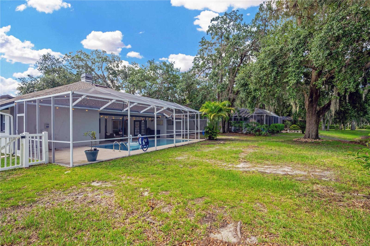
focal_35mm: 16
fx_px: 170
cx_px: 185
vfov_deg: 72.0
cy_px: 123
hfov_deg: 95.0
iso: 250
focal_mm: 16.5
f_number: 8
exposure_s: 1/125
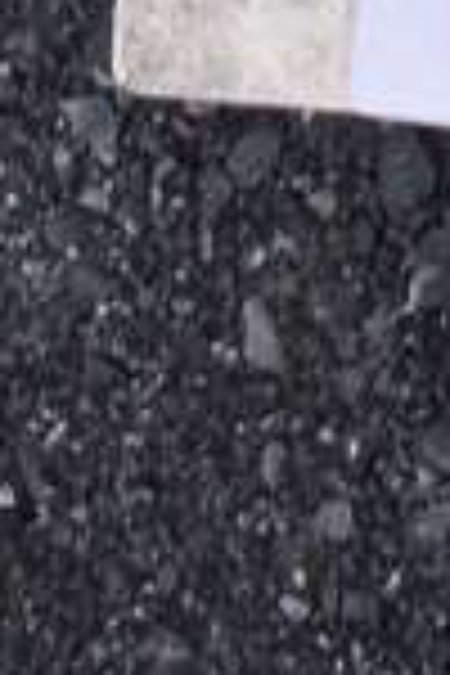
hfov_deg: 7.8
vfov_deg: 10.9
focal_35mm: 164
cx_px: 1076
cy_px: -848
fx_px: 3075
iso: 200
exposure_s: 1/250
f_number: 7.1
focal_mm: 18
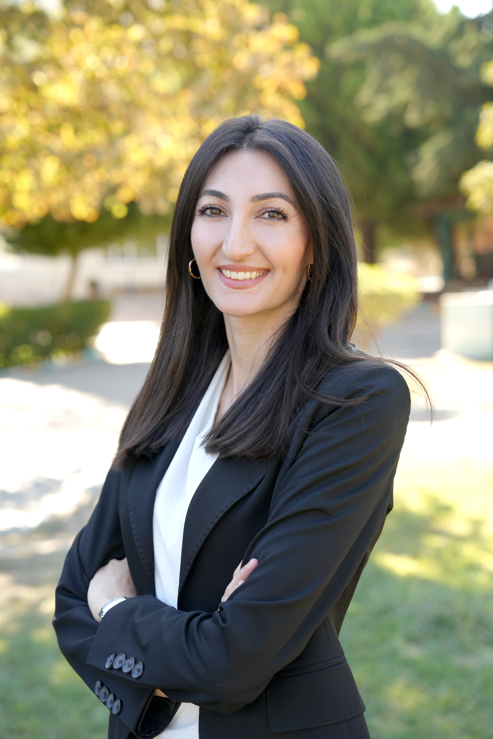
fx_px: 1438
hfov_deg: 19.5
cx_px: 246
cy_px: 370
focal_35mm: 70
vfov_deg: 28.8
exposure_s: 1/100
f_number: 4
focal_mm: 70
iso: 100
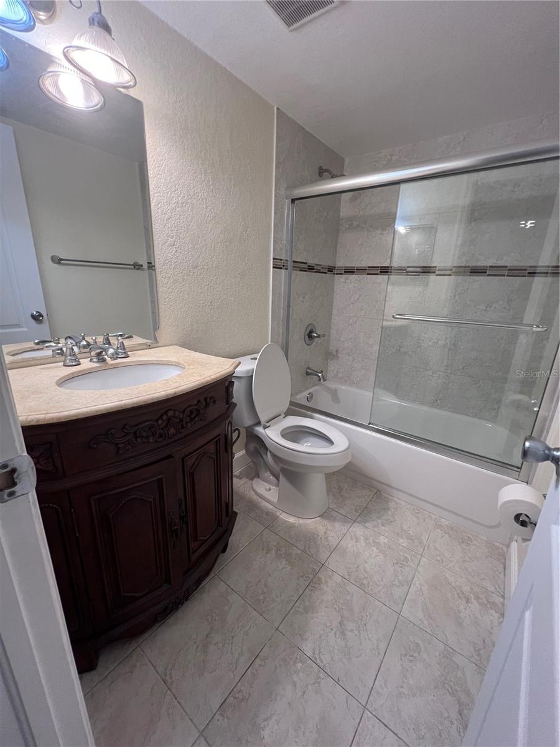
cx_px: 280
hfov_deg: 89.9
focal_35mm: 13
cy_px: 374
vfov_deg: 106.2
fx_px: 280
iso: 250
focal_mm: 1.57
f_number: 1.8
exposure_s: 1/120
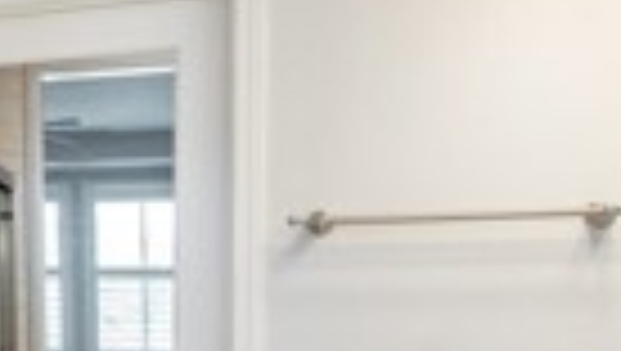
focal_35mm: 68
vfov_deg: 17.6
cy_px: 299
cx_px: -333
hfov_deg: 23.9
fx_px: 1121
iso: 400
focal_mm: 14
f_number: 5.6
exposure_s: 1/125
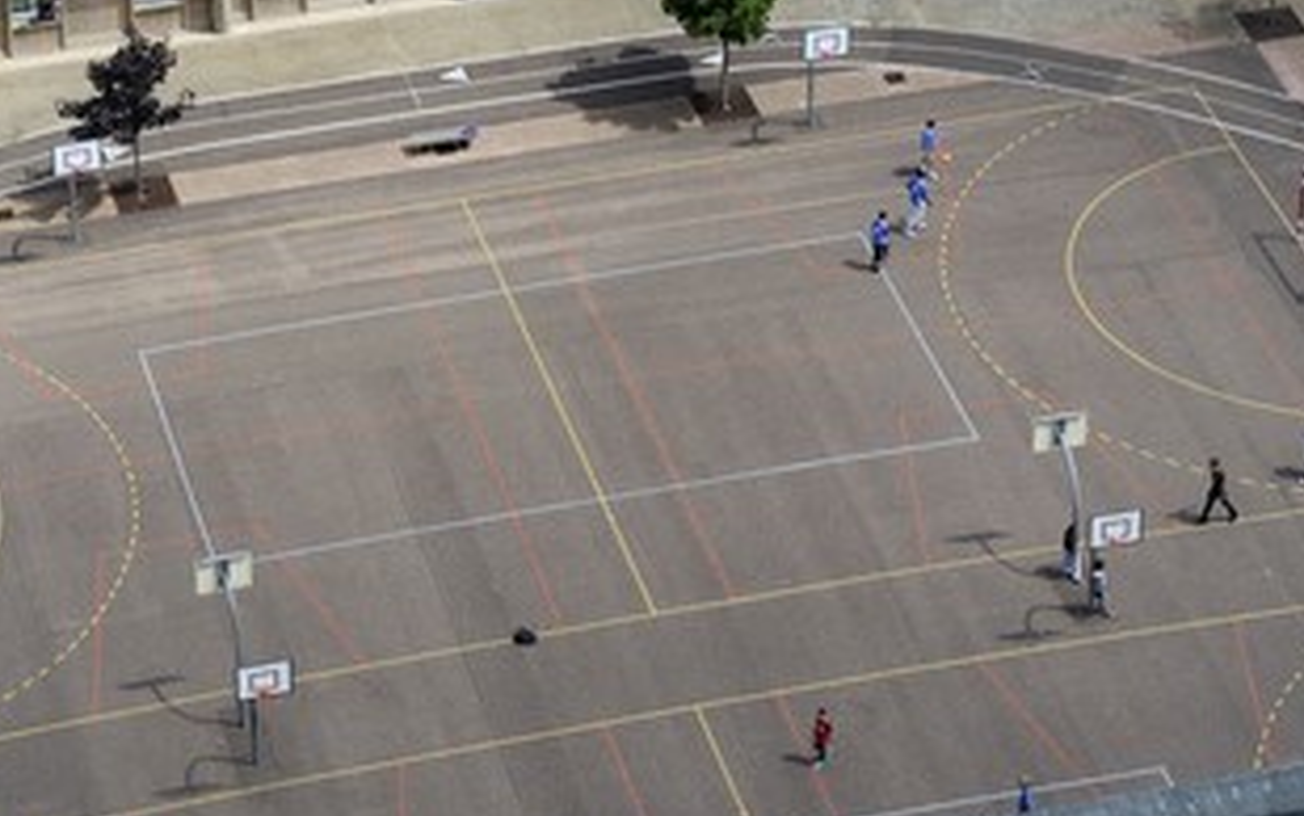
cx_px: 530
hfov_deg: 14.4
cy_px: 248
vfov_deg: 9.0
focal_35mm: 145
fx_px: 5155
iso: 200
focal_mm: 105
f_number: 10
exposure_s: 1/250
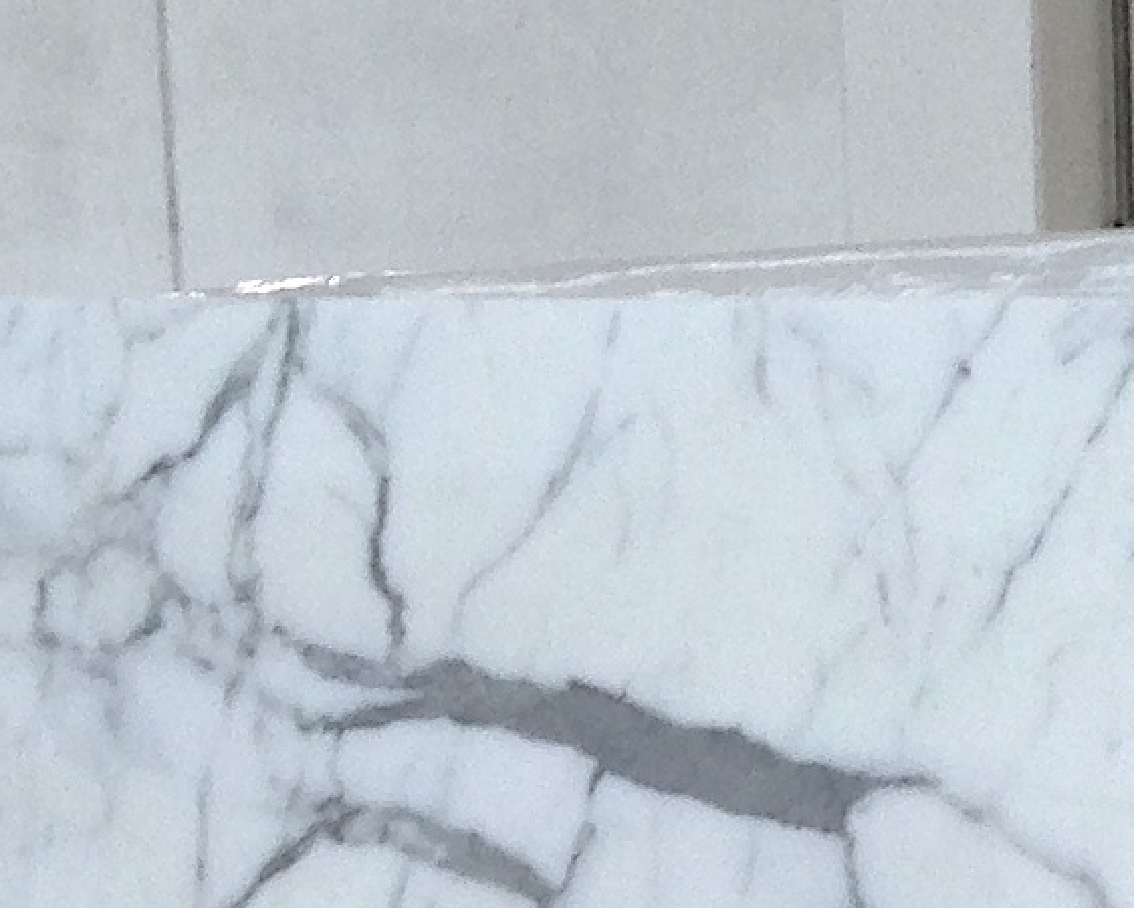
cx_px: 1903
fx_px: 6278
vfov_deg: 7.8
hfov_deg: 9.9
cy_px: 1923
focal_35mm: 187
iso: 64
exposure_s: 1/40
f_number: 2.4
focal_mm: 4.13
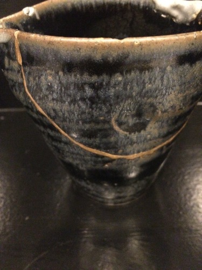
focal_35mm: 29
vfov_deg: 61.7
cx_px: 101
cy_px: 135
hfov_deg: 48.2
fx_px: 226
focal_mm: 4.15
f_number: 2.2
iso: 1250
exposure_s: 1/15
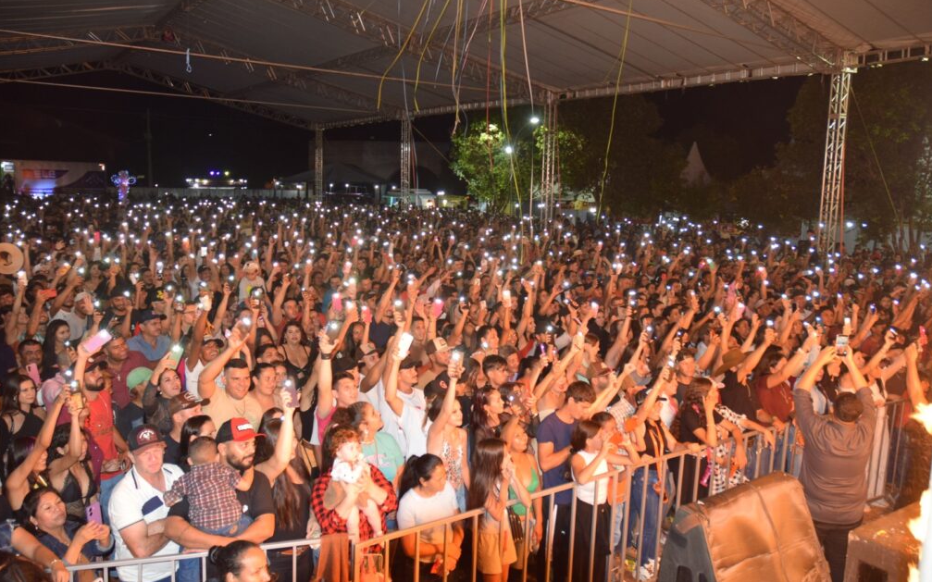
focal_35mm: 28
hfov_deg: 66.5
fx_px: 711
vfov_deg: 44.5
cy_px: 267
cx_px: 470
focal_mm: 18
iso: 800
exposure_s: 1/60
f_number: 4
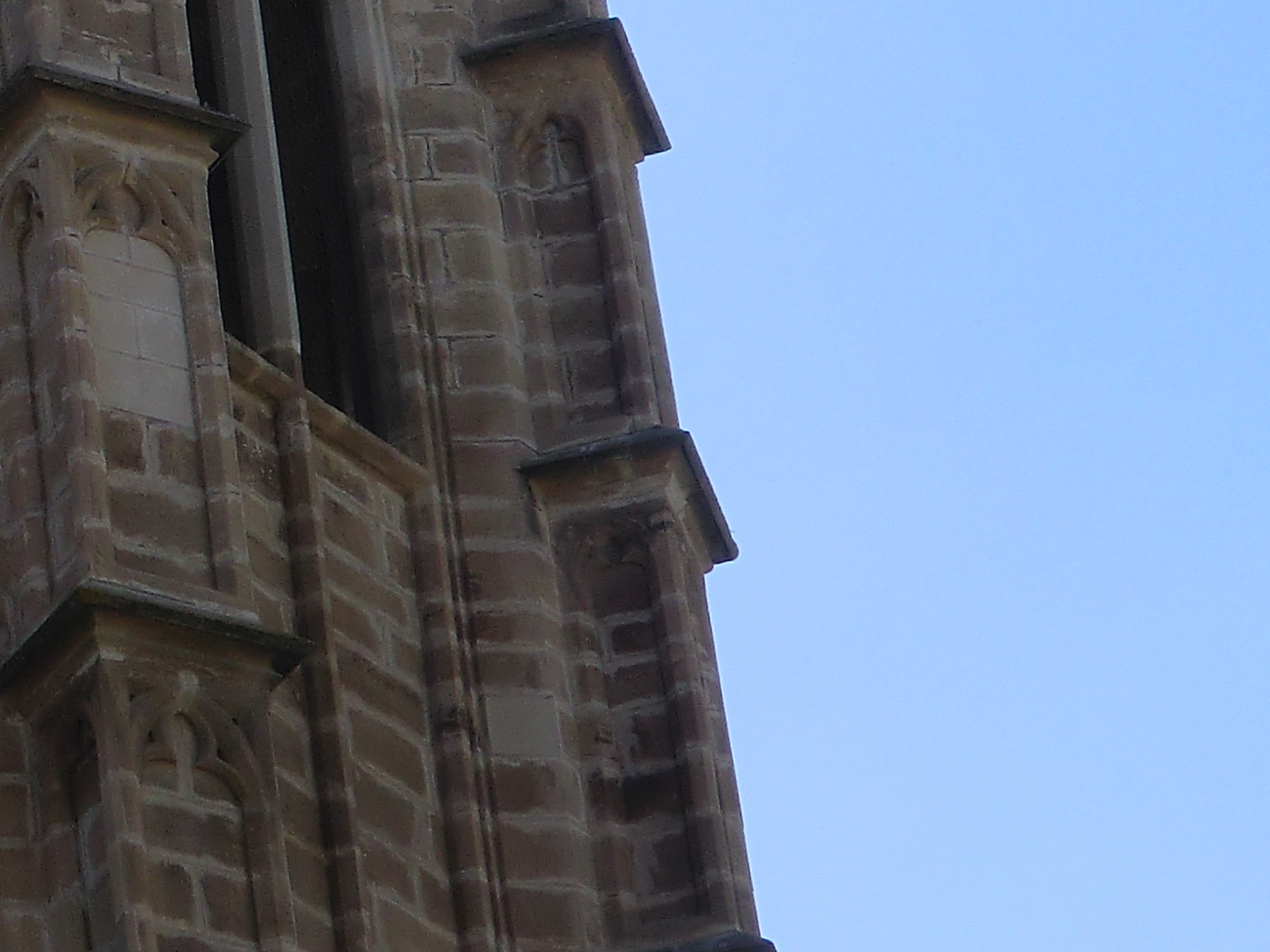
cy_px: -160
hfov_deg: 11.0
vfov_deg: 8.4
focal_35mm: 174
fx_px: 6384
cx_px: -485
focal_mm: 11.16
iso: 64
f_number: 4.3
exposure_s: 1/500
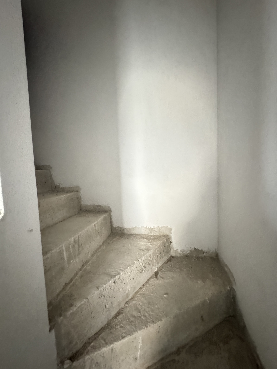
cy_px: 184
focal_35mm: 14
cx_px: 138
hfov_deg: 85.7
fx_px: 149
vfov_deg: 102.1
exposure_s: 1/30
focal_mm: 2.22
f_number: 2.2
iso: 1600
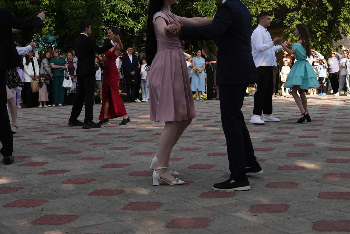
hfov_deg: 31.1
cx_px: 246
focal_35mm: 64
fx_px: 622
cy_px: 38
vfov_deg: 20.9
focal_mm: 32.5
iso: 160
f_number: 6.3
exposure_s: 1/160
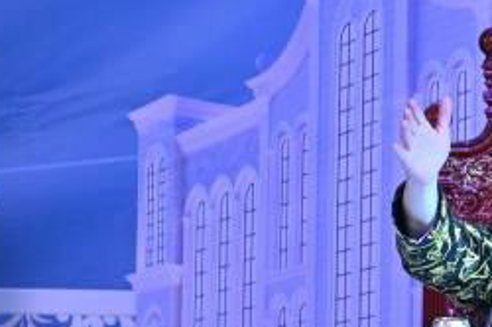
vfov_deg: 1.1
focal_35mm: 1231
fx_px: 16802
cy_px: 382
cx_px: 634
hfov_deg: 1.7
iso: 320
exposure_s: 1/160
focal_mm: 200
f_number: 3.2
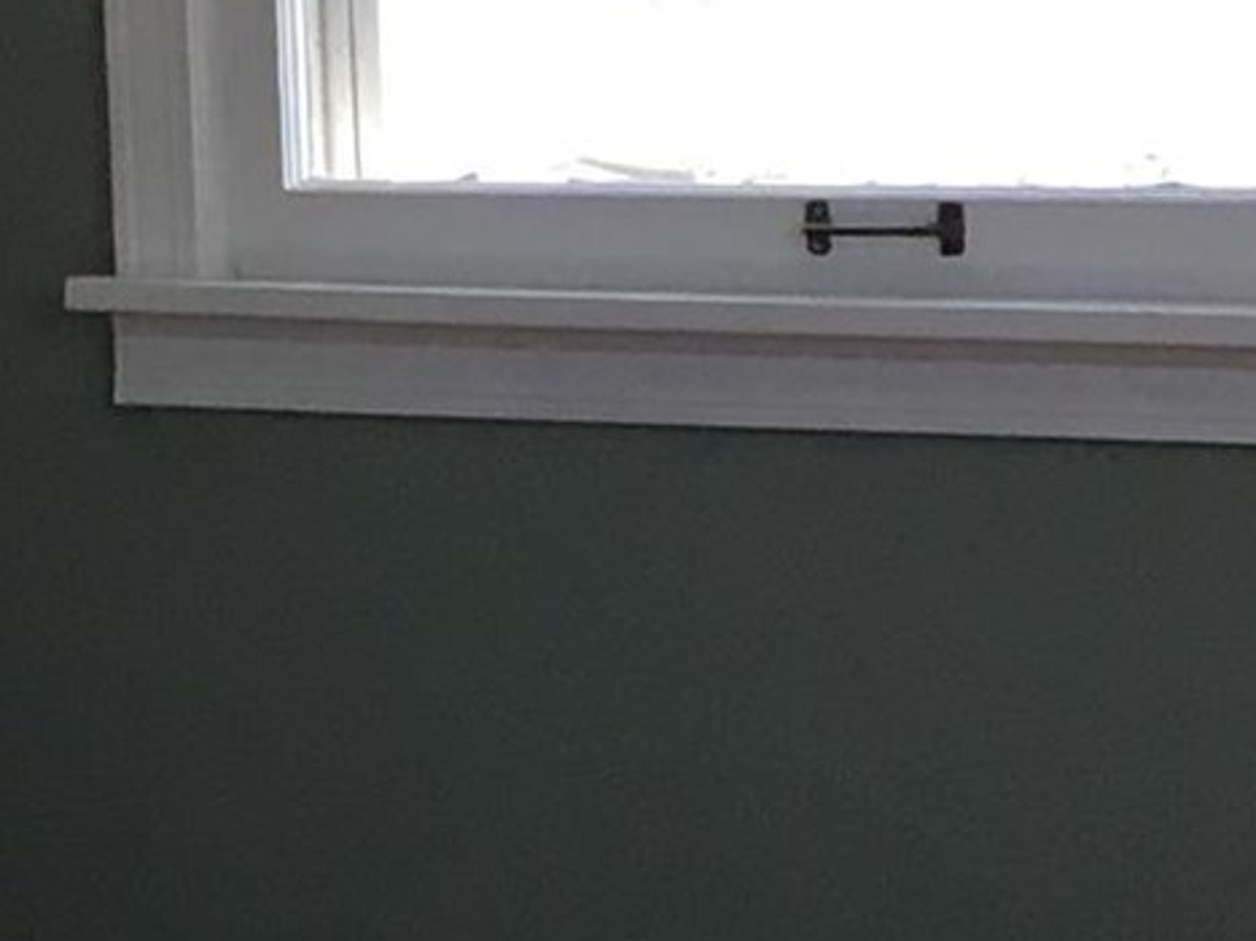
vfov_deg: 7.3
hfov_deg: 9.7
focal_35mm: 204
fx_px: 7400
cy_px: 118
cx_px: 129
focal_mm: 3.3
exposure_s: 1/30
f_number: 2.4
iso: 25
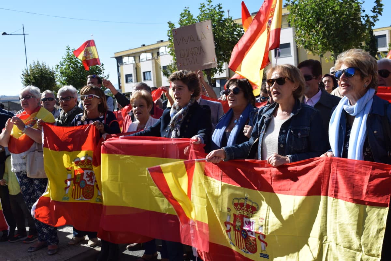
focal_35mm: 42
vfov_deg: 31.9
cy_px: 130
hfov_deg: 46.4
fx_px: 456
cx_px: 196
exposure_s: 1/320
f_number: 9
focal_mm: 28
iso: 200
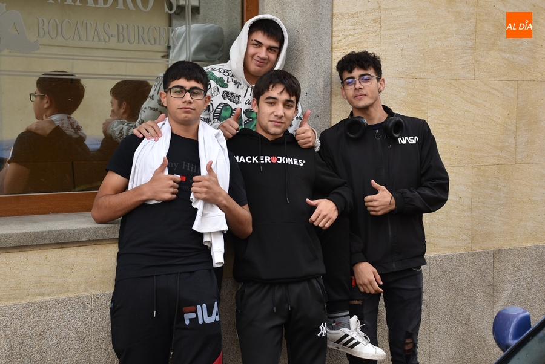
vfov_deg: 22.7
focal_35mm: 60
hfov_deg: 33.4
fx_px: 909
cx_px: 272
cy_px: 182
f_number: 4.5
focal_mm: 40
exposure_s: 1/160
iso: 100
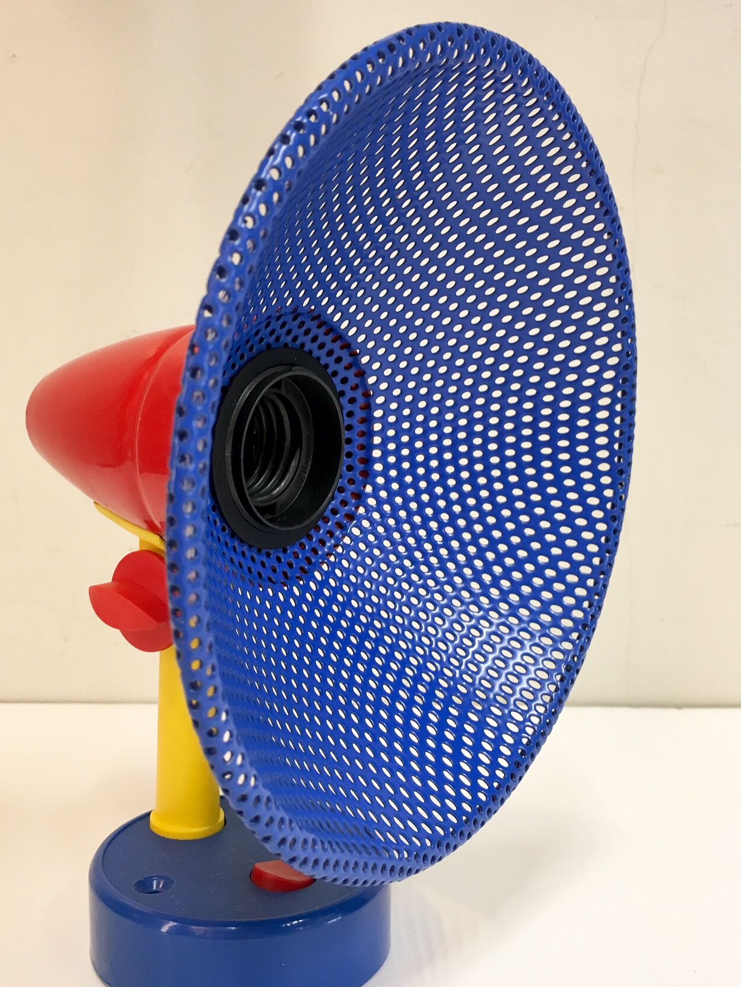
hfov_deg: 40.6
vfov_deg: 52.6
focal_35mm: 35
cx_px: 310
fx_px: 999
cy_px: 507
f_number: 2.2
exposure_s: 1/33
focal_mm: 4.15
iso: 100
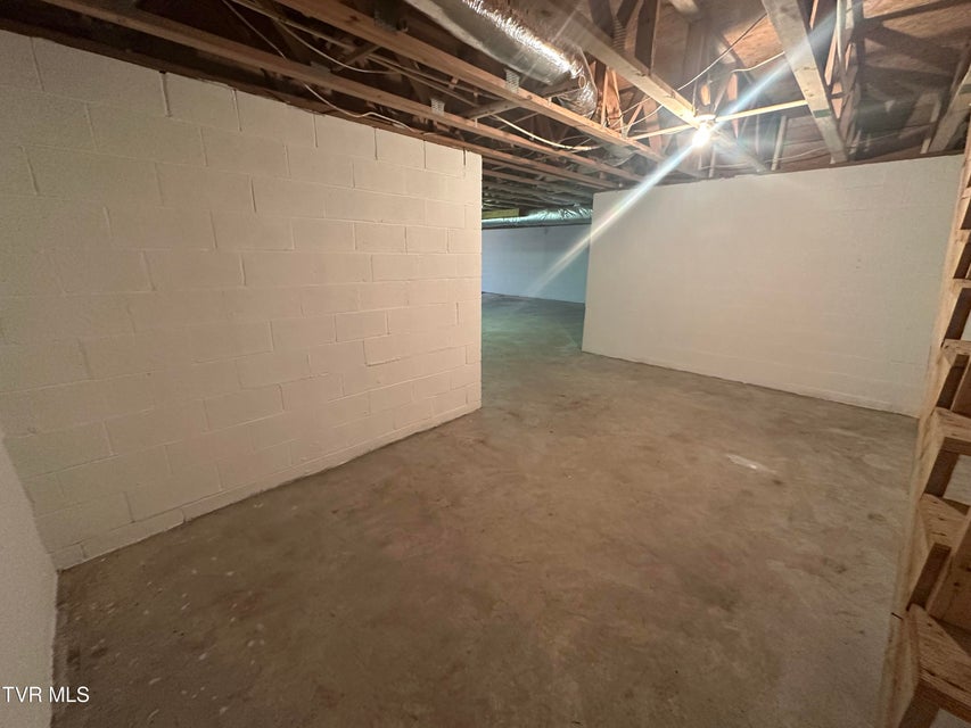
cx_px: 486
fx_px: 393
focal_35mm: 14
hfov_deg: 102.1
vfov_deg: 85.7
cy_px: 364
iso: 400
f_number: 2.2
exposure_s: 1/60
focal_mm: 2.22
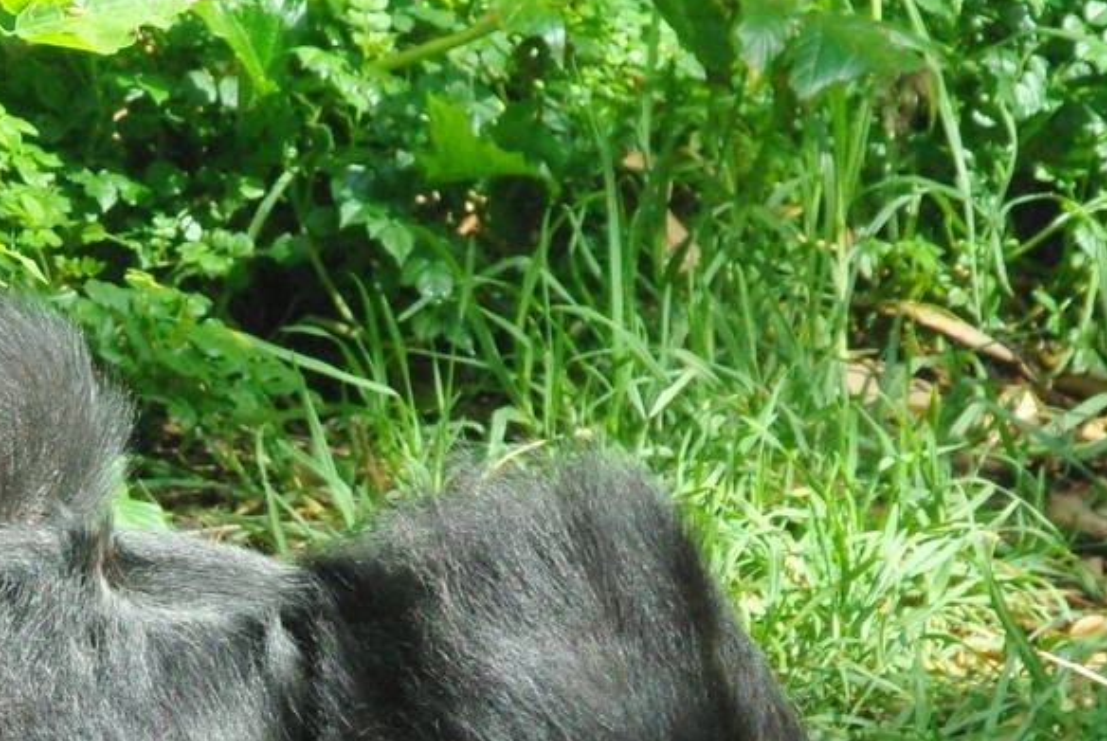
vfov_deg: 3.6
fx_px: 11730
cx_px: 233
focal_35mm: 381
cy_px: 878
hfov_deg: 5.4
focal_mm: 93
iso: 1600
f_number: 9.5
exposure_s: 1/350
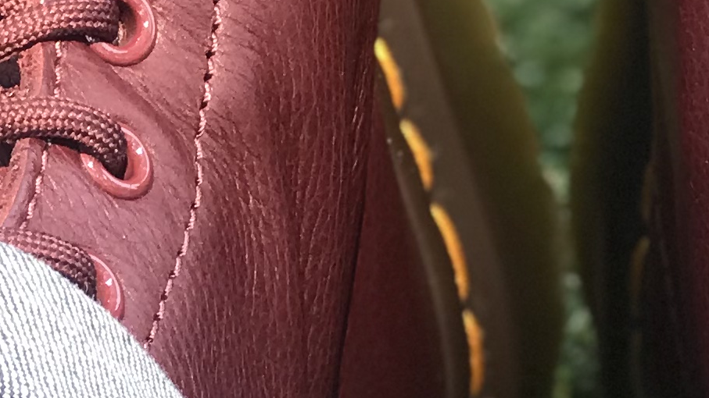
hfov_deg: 7.8
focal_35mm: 276
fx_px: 5188
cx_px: 518
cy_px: -859
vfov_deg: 4.2
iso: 25
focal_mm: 6.6
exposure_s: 1/93
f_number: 2.8
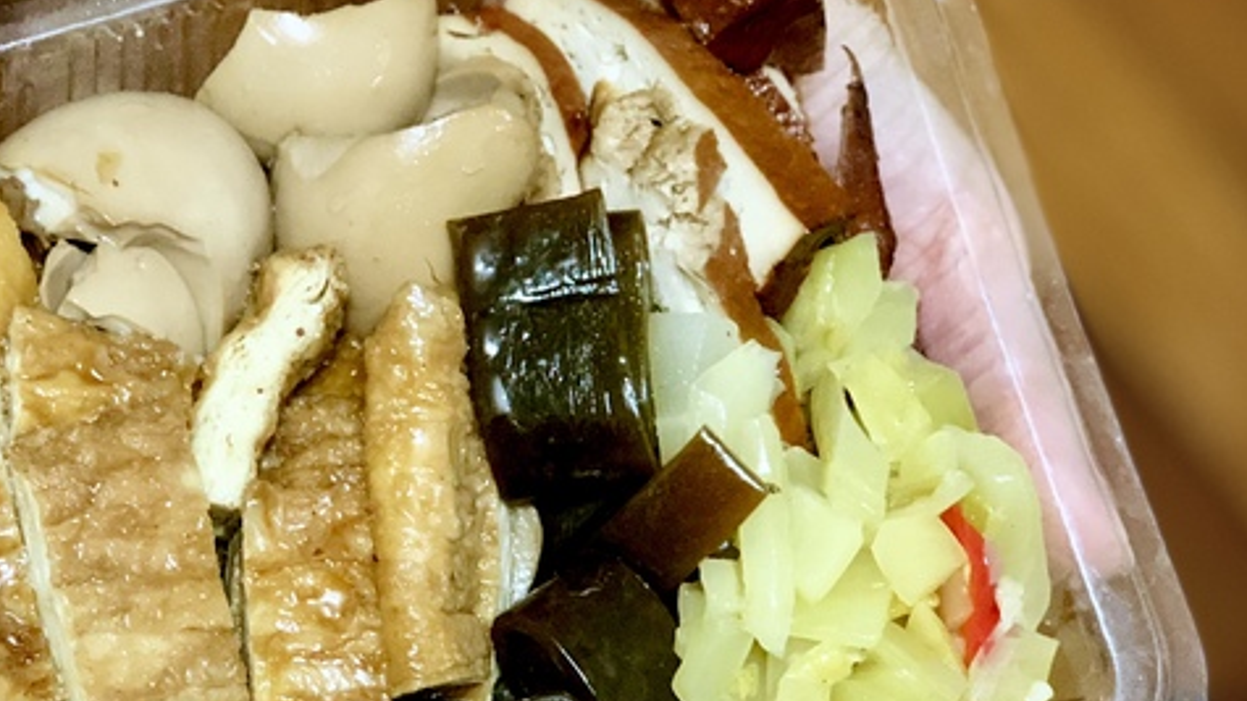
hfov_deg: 19.1
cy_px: 545
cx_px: 247
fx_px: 3670
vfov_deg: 10.9
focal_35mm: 111
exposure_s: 1/60
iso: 500
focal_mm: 6.6
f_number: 2.8
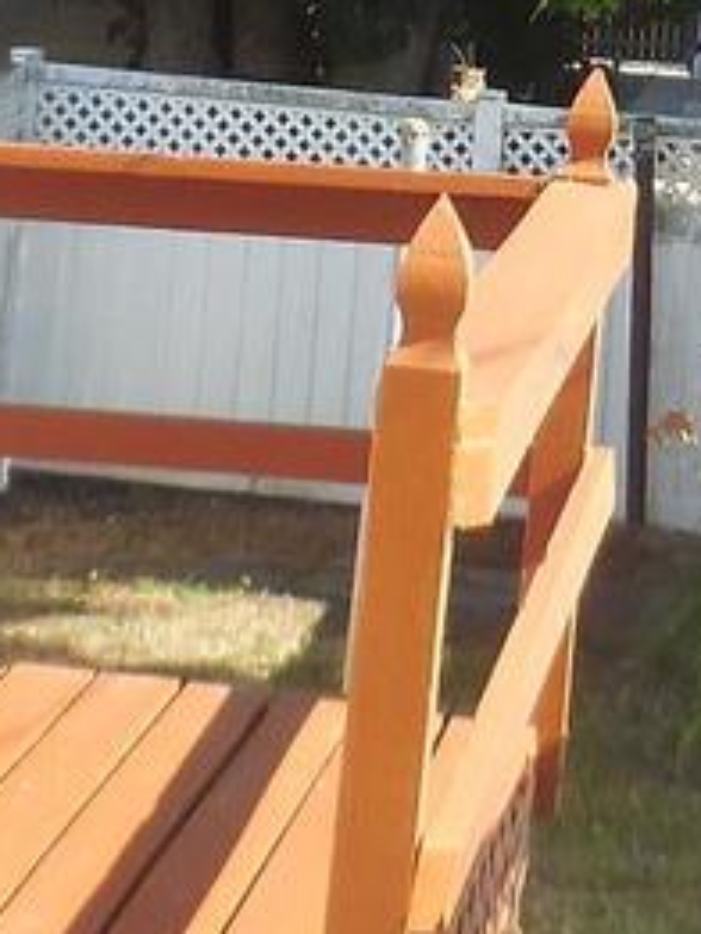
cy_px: -548
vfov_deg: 12.6
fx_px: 3966
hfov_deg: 10.1
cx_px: 554
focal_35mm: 147
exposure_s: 1/250
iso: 125
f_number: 3.7
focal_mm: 4.5
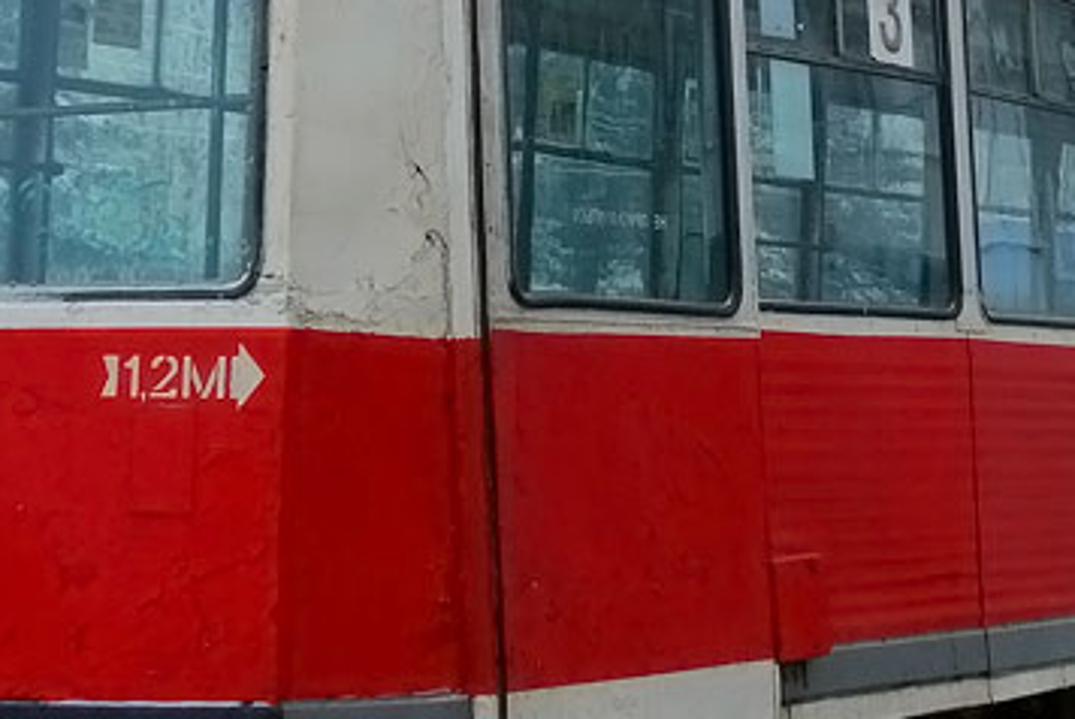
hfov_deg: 16.0
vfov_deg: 10.7
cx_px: 664
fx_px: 3825
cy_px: 66
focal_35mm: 128
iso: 125
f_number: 2.8
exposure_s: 1/500
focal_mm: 14.23
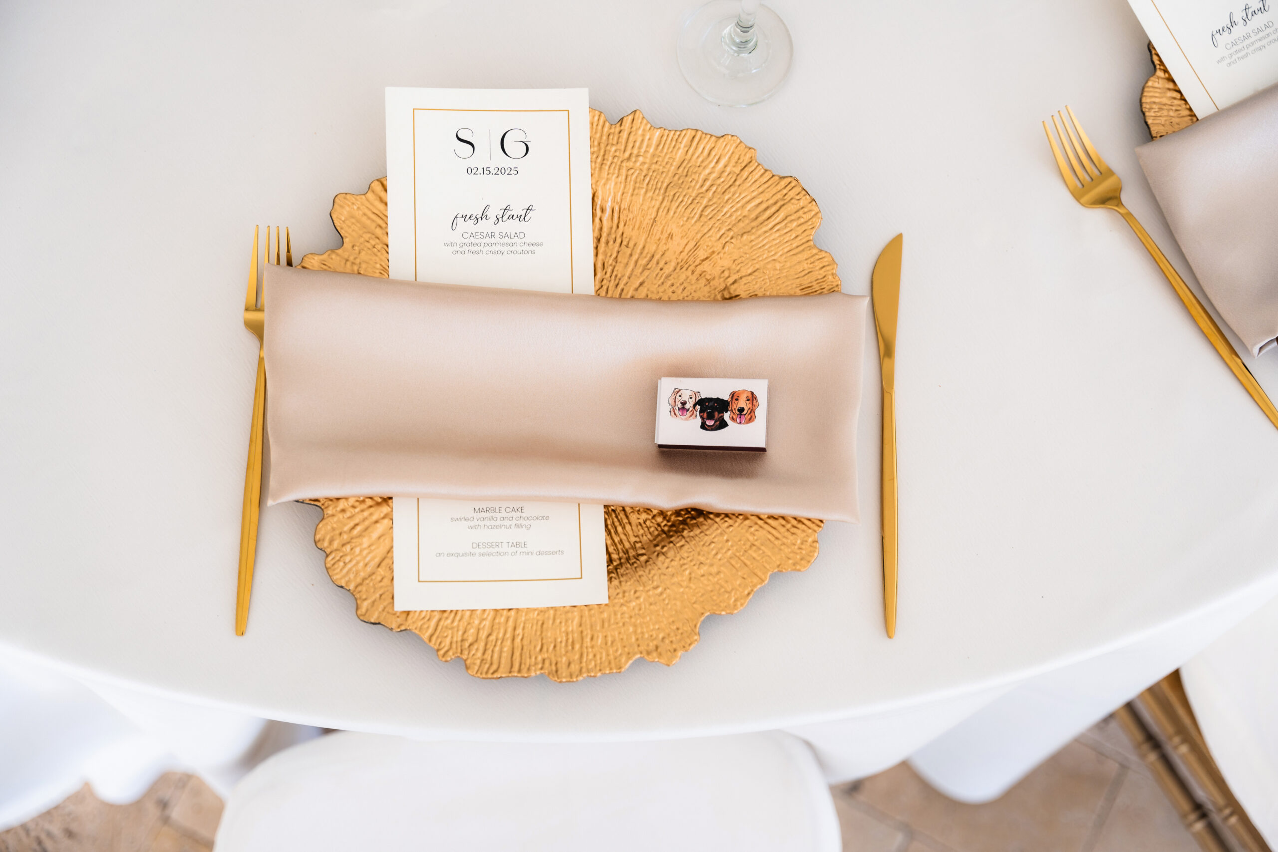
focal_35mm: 50
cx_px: 639
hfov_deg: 39.7
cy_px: 426
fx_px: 1771
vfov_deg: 27.0
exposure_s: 1/320
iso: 100
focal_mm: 49.9
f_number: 2.8
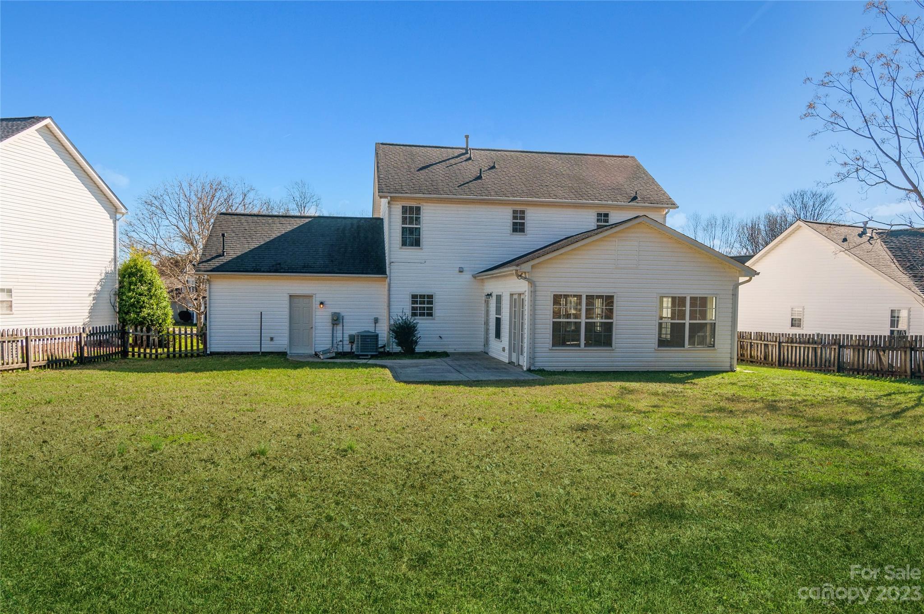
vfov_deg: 53.0
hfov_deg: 73.8
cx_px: 462
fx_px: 615
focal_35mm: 24
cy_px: 307
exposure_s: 1/640
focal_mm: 16
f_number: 8
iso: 200
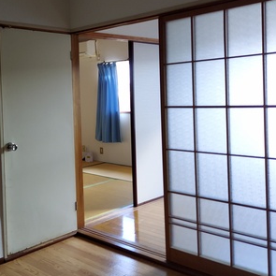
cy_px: 102
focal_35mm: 42
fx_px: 379
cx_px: 56
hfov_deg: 38.6
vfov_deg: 39.7
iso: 125
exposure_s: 1/60
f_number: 2
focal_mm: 4.6
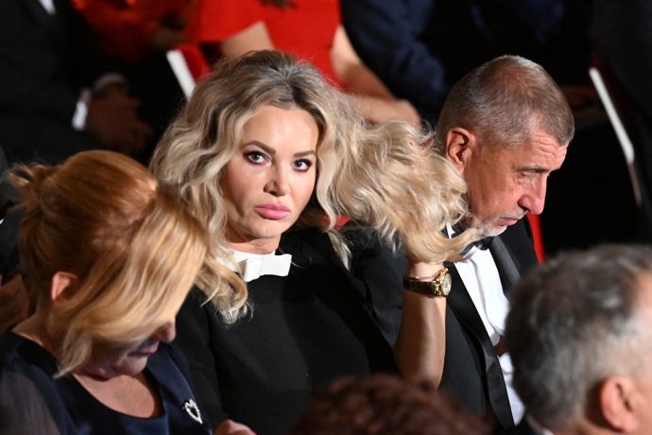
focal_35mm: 232
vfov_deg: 5.9
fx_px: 4201
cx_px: 326
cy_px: 218
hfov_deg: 8.9
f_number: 4.5
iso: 8000
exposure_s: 1/200
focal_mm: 155
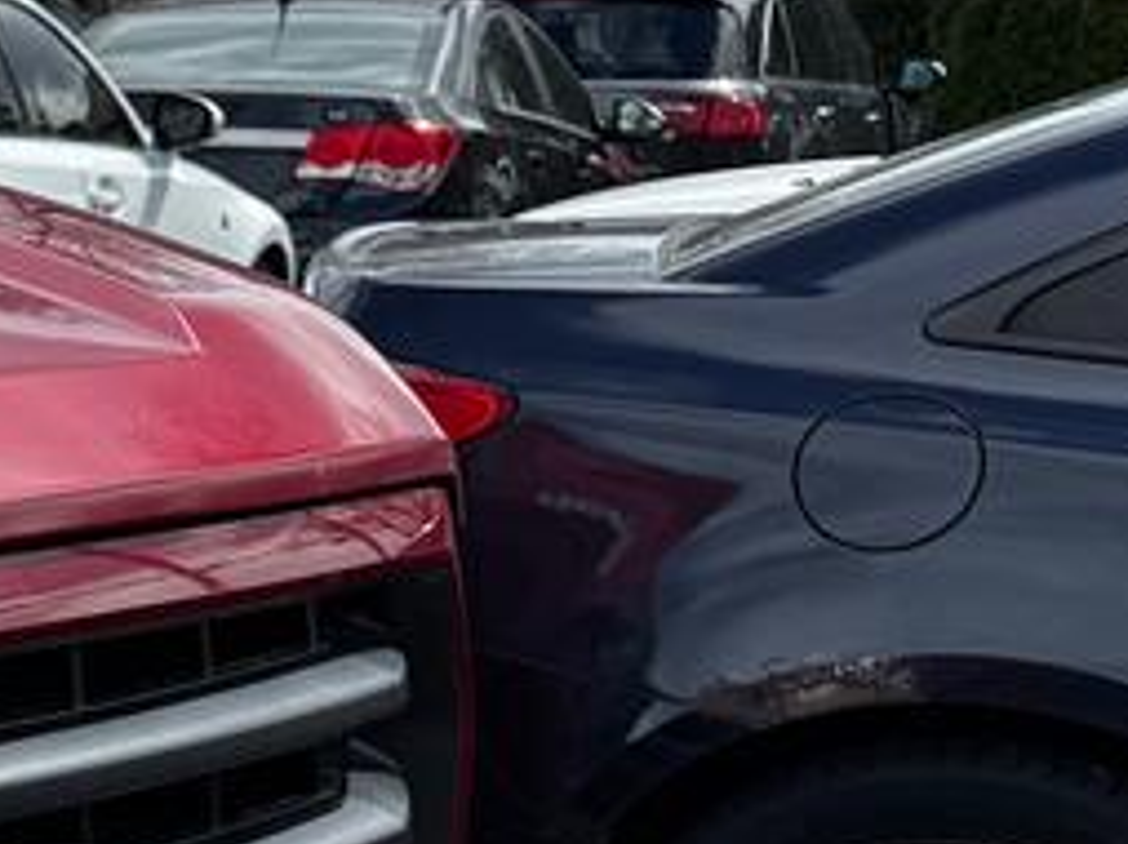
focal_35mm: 121
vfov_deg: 12.0
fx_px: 3939
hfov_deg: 12.4
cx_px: -1683
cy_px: 937
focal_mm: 6.76
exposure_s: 1/2506
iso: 80
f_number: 1.78
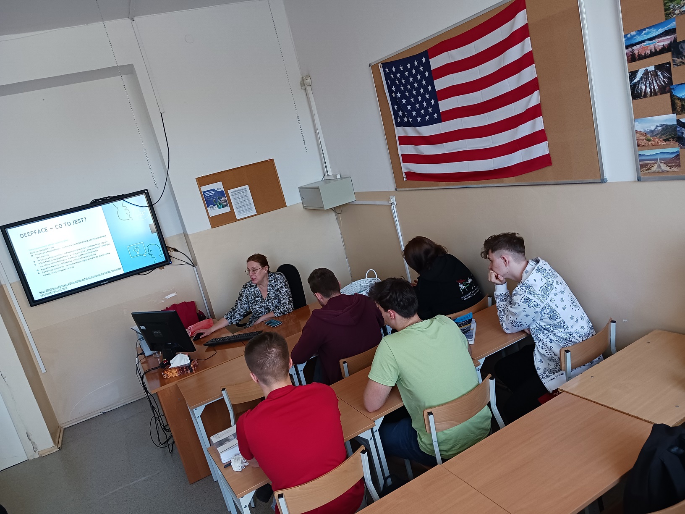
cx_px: 342
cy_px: 257
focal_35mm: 27
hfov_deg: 65.3
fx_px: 534
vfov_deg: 51.4
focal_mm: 4
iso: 200
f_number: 1.8
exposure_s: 1/50
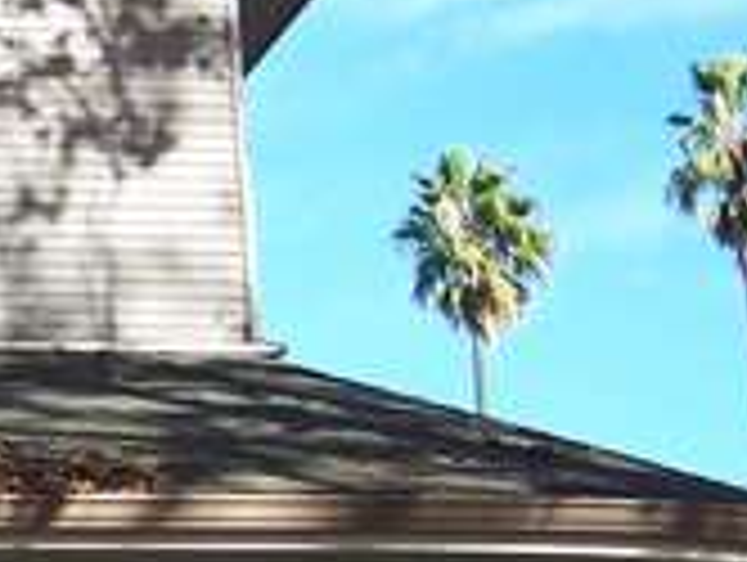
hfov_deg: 10.3
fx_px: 3847
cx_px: -670
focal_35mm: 178
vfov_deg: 8.3
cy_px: 629
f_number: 2.8
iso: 64
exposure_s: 1/320
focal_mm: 7.8
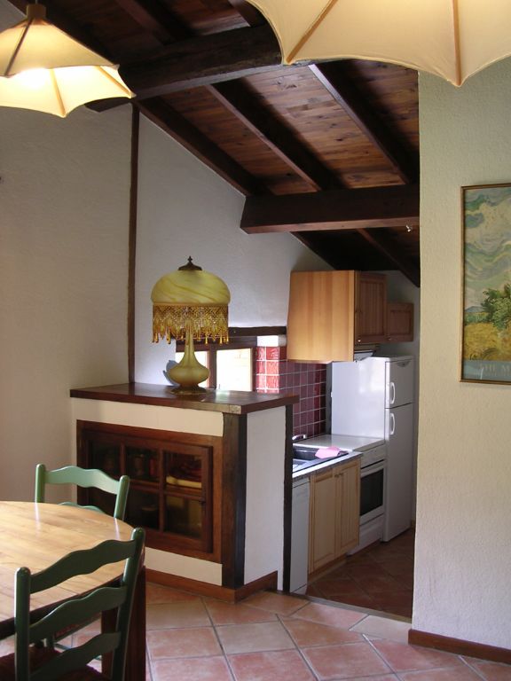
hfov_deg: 37.7
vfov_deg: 49.0
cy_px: 340
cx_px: 256
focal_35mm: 38
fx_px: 748
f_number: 2.8
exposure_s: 1/8.8
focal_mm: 5.8
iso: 100
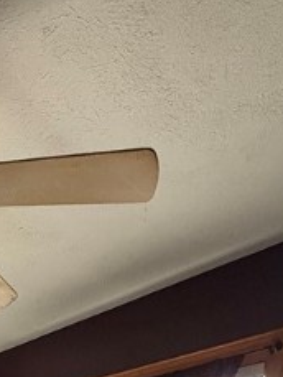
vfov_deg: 27.4
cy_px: 570
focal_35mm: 47
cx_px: -61
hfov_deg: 27.1
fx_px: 512
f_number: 2.2
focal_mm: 2.22
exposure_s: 1/71
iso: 320
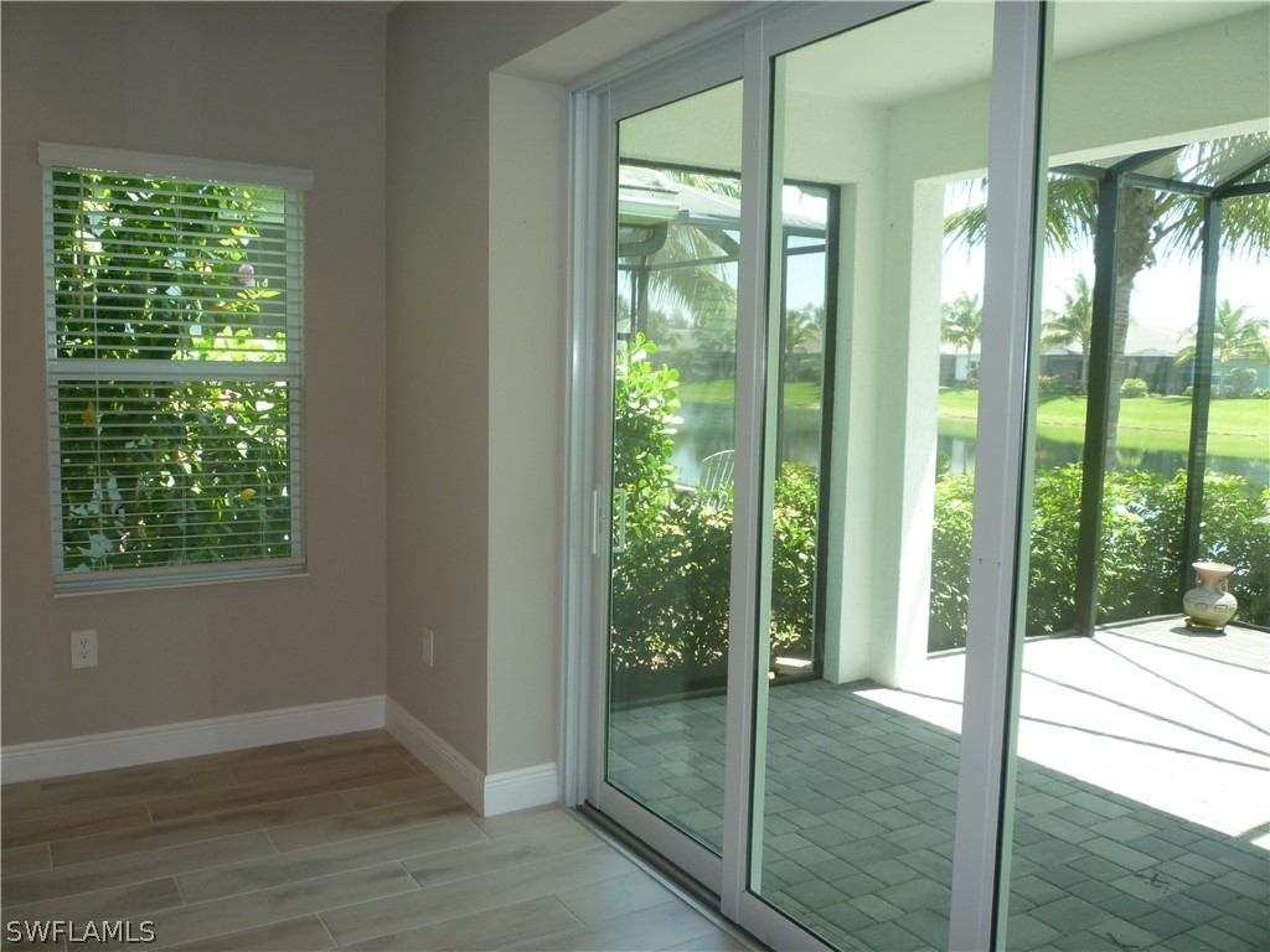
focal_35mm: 29
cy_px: 476
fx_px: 1064
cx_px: 635
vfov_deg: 48.2
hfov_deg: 61.7
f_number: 3.3
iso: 100
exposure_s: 1/60
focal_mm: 5.2
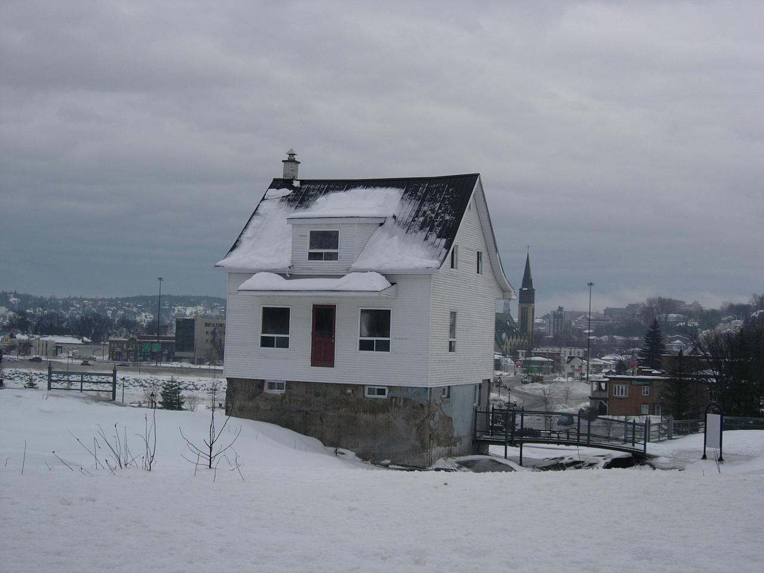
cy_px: 286
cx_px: 382
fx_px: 1126
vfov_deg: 28.6
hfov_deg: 37.5
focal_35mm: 51
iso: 64
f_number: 3.2
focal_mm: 10.6
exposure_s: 1/418
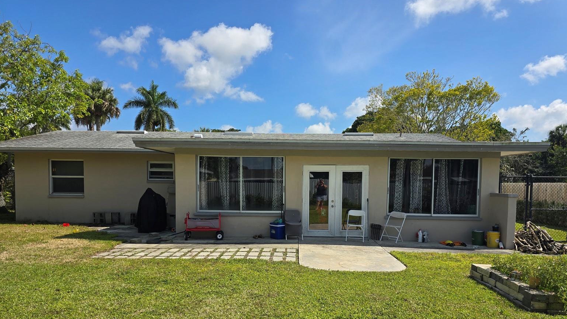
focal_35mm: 26
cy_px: 207
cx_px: 289
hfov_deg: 71.9
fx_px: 391
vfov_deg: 43.9
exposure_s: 1/1041
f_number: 1.7
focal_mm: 6.3
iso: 12
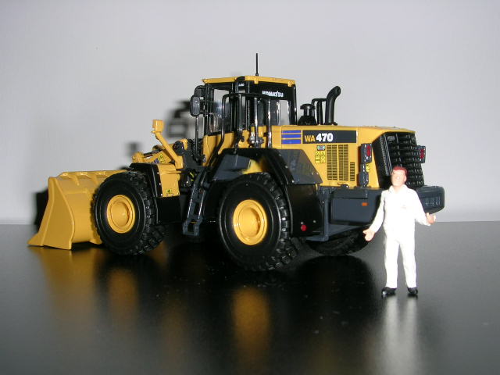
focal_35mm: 48
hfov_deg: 39.7
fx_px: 693
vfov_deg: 30.3
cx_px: 250
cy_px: 188
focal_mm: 7.3
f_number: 5.3
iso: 50
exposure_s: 1/60.1
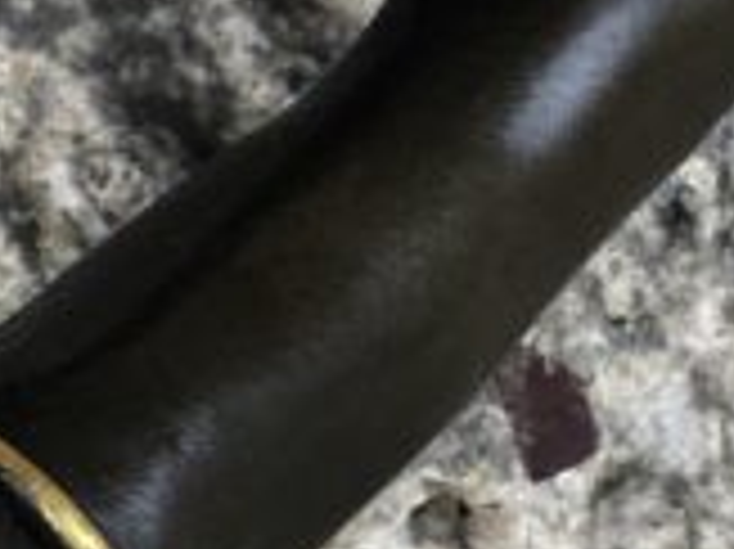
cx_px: -901
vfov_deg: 4.5
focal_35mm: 327
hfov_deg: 5.9
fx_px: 6929
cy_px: 464
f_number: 2.4
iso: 25
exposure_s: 1/50
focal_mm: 6
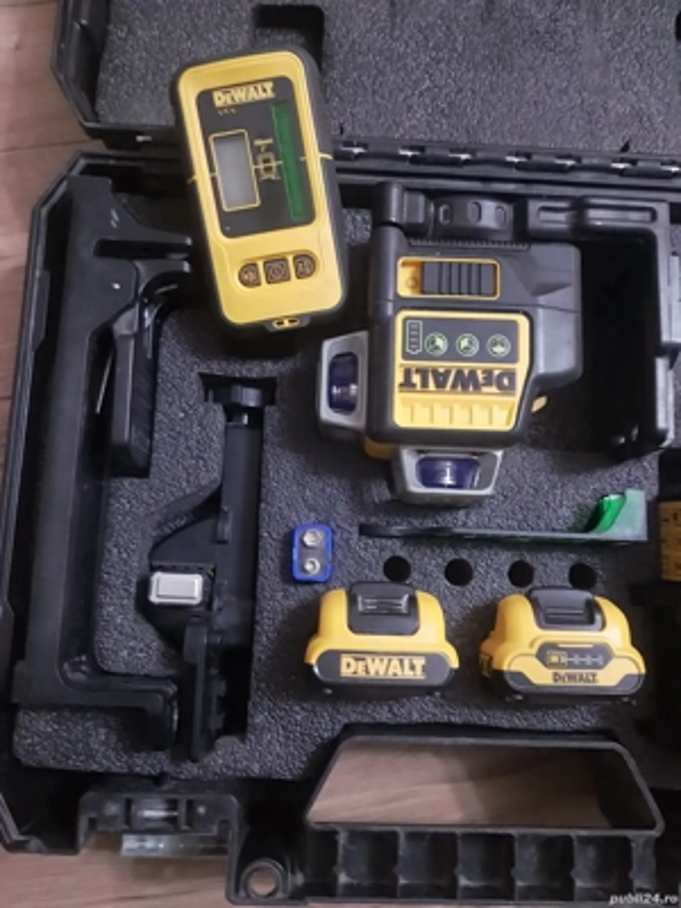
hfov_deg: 53.1
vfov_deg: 67.3
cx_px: 340
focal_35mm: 26
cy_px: 454
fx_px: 682
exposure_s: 1/4
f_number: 1.8
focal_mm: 4
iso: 1250
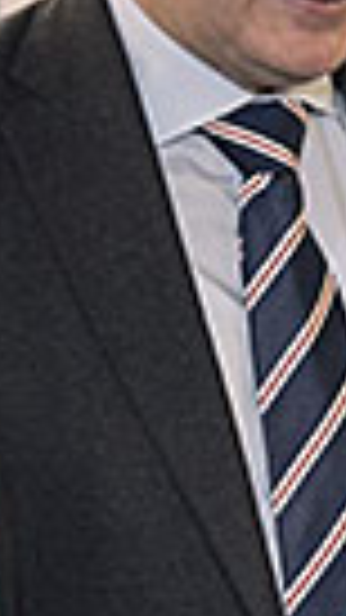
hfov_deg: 6.2
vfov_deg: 11.0
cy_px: 135
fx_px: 3182
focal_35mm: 195
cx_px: 512
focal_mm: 44
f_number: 2.8
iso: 1600
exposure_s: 1/160
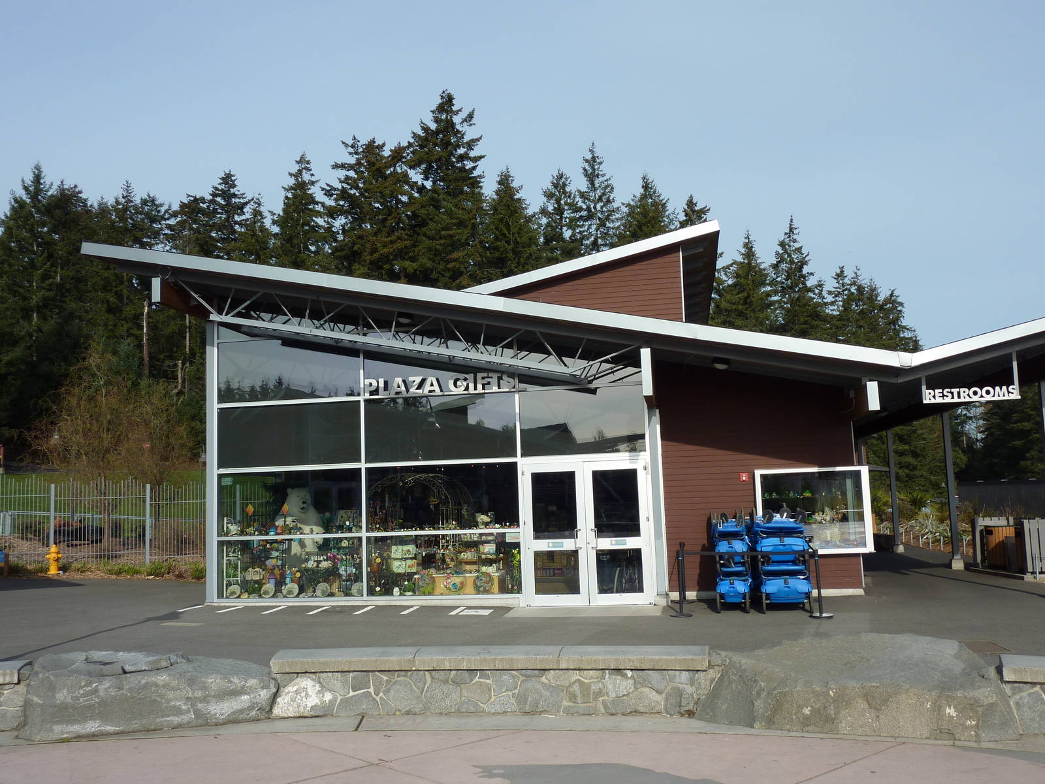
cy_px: 392
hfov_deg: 60.0
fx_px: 906
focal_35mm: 30
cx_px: 522
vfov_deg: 46.8
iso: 80
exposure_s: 1/640
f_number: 4.5
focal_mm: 5
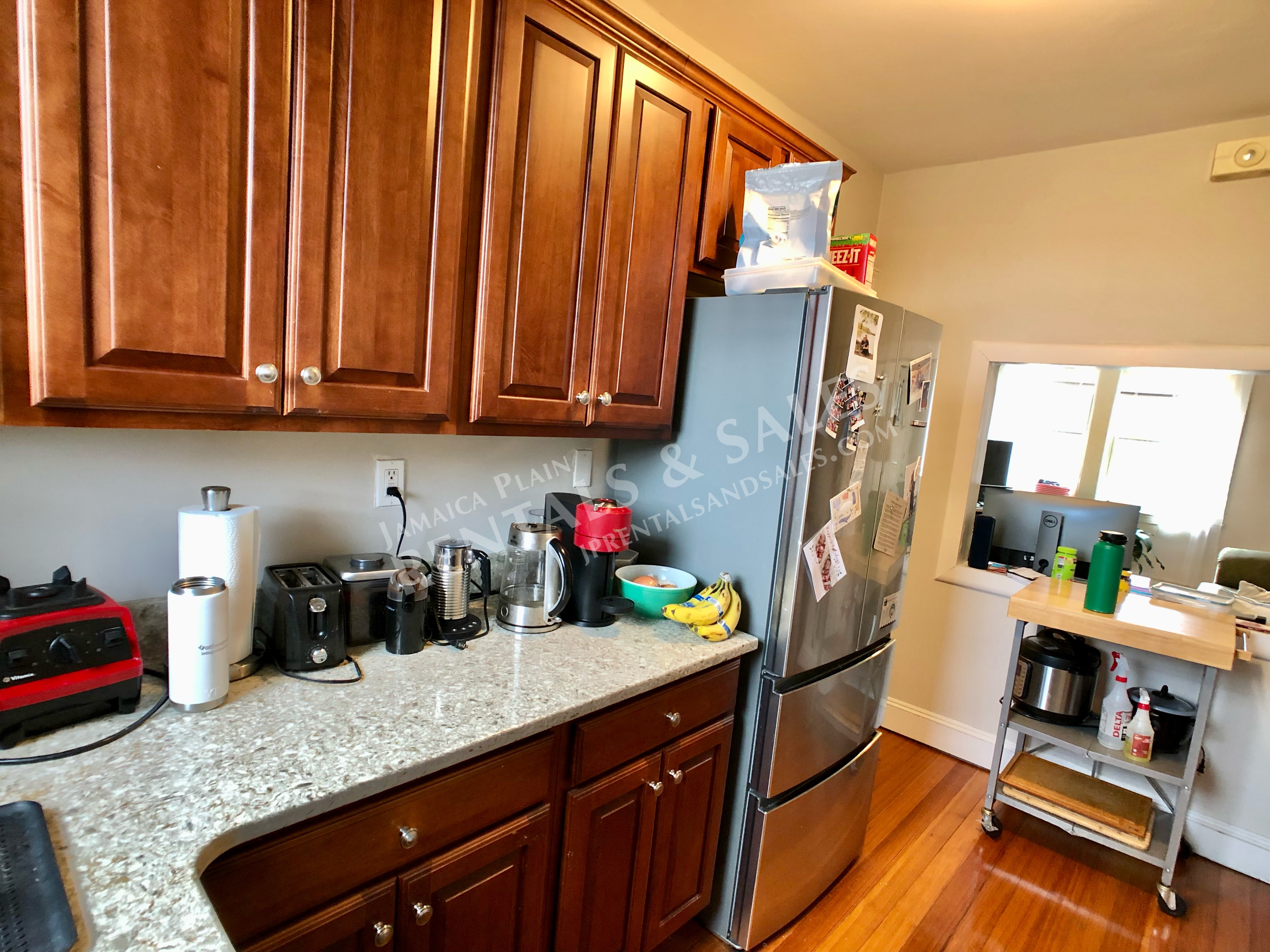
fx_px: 1027
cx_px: 635
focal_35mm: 28
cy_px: 476
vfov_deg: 49.7
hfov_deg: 63.4
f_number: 1.8
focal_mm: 3.99
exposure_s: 1/15
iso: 64
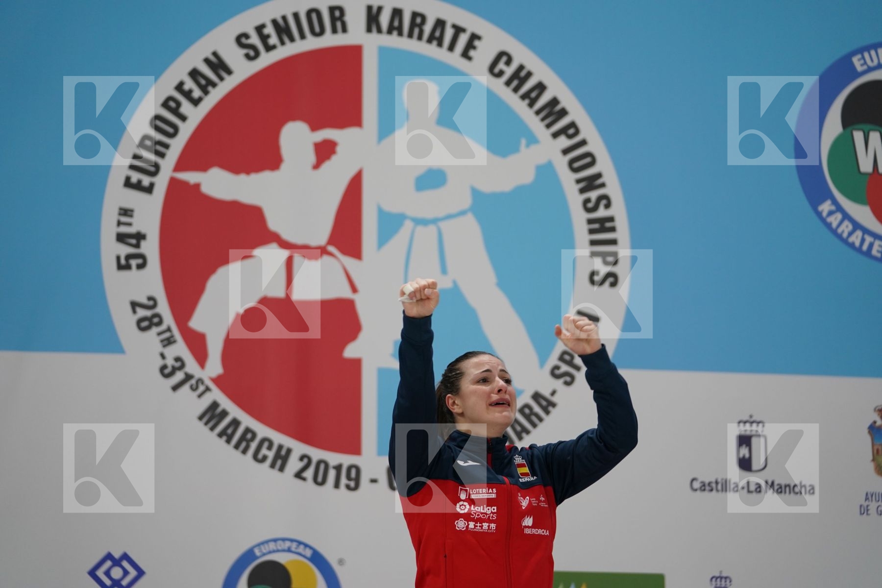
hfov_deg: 16.3
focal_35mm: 126
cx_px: 441
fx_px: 3087
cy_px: 294
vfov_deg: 10.9
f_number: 2.8
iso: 800
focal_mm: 126
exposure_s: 1/320
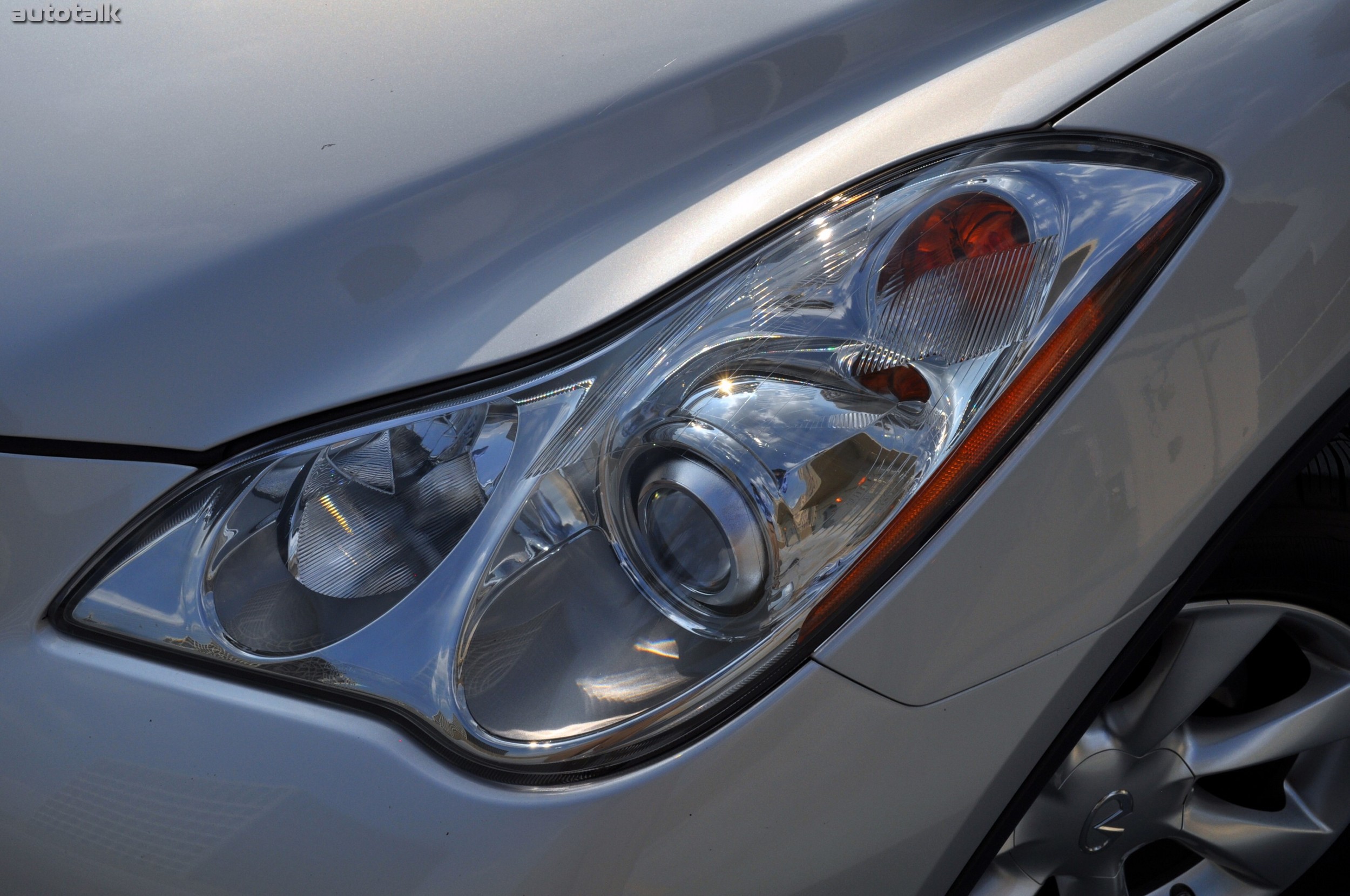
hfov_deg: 43.6
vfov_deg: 29.8
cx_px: 675
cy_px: 448
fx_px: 1686
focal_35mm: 45
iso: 200
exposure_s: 1/640
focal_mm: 30
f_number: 13
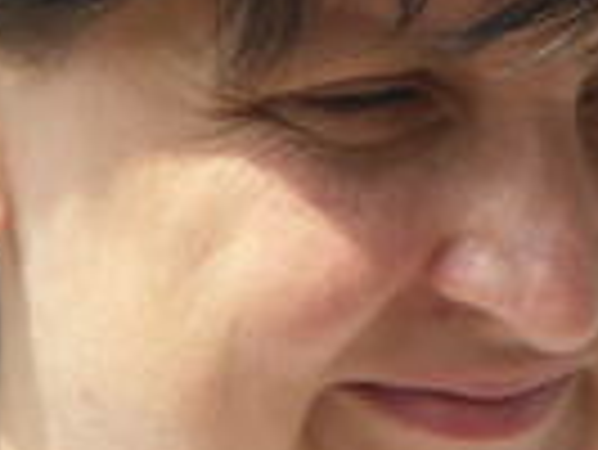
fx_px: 12934
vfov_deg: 2.0
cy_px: -22
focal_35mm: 748
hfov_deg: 2.6
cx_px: 504
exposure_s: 1/320
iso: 100
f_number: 4.5
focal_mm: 50.1
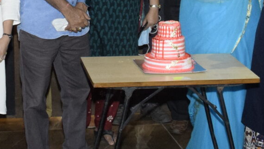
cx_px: 115
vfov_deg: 9.4
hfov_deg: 16.9
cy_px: -50
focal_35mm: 127
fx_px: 889
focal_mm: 18
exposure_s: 1/80
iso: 2000
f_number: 7.1
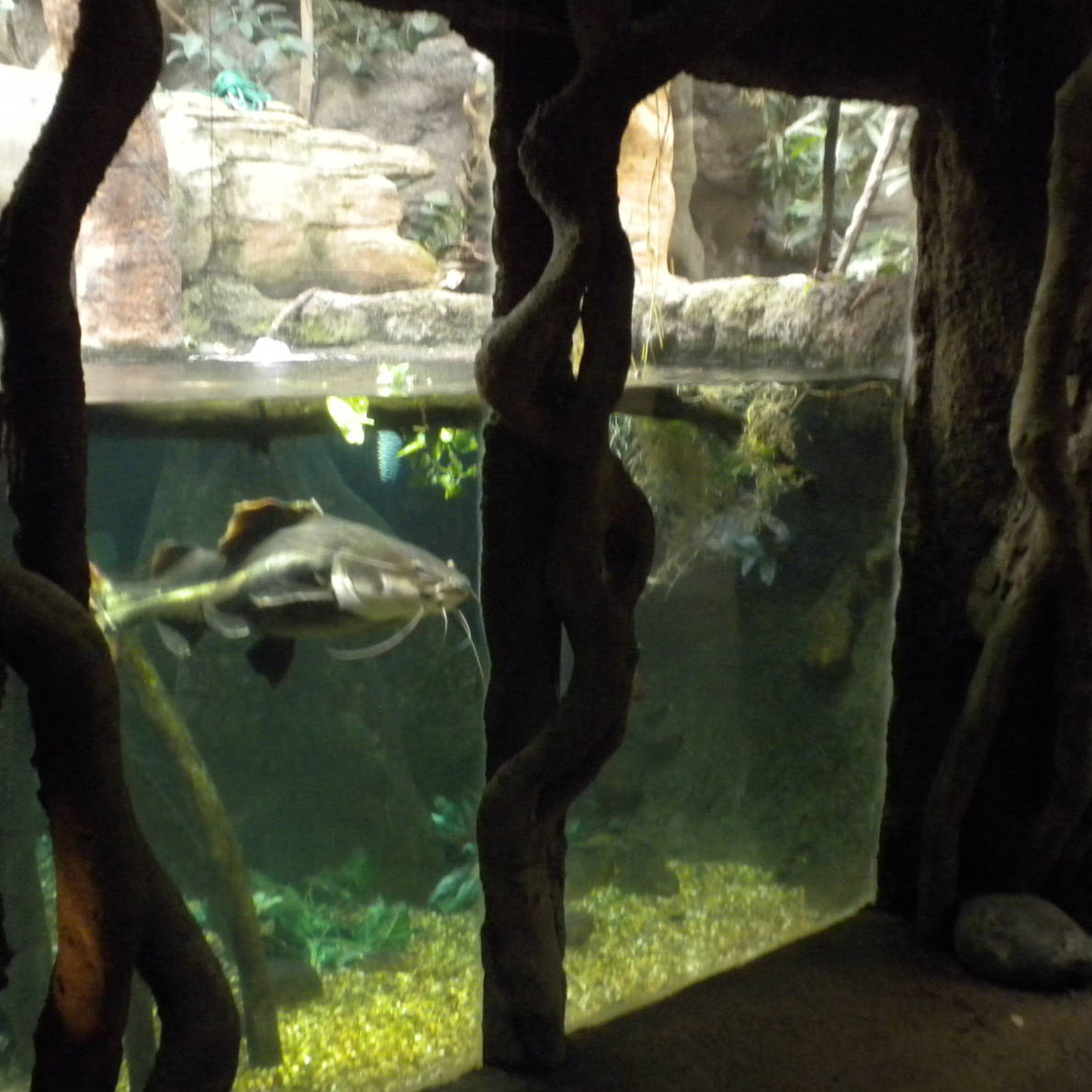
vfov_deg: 38.3
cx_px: 433
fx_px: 1570
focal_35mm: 44
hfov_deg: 38.2
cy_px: 546
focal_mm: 6.6
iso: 400
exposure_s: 1/17
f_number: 3.5
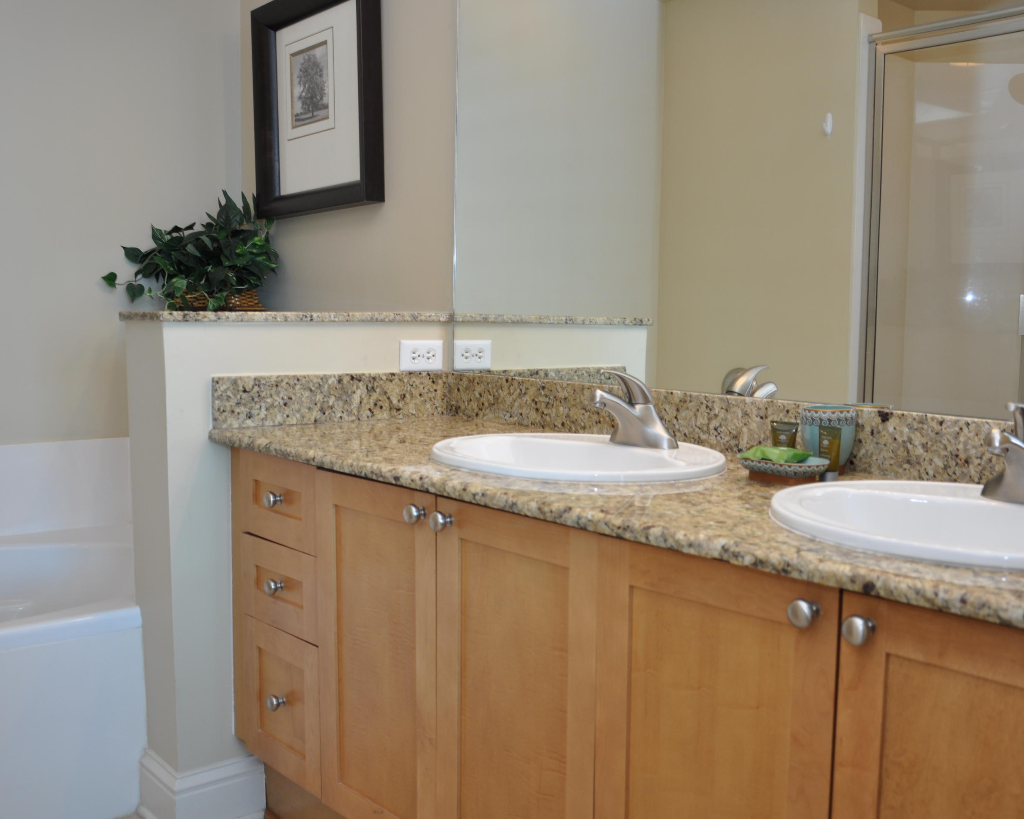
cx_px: 585
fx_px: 1109
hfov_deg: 49.4
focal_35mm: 37
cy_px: 402
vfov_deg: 40.6
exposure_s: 1/25
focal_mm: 21
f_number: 3.8
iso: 200
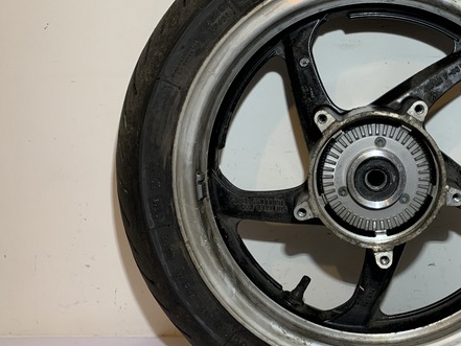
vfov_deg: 32.2
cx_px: 358
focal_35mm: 45
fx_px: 599
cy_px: 171
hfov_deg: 40.6
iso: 80
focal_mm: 4.25
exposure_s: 1/100
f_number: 1.8
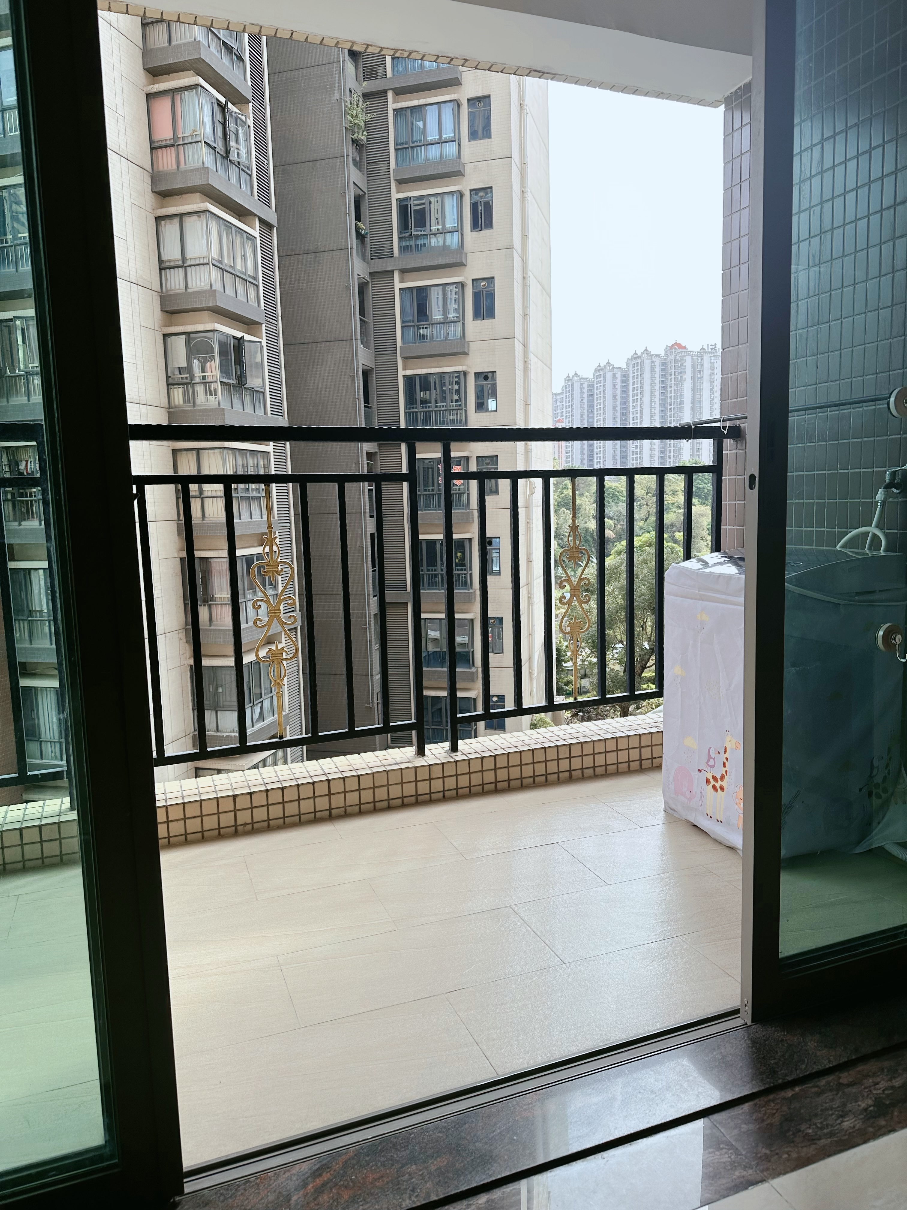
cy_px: 605
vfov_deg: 71.6
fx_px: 838
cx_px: 454
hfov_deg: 56.8
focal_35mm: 24
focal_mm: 6.86
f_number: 1.78
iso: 80
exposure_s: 1/962
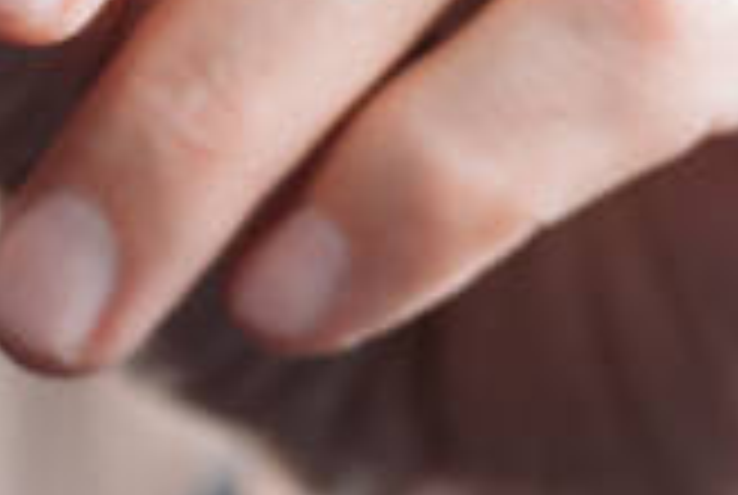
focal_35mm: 966
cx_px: -1019
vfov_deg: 1.4
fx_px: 19839
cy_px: -511
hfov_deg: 2.1
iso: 125
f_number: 4
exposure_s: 1/125
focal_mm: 155
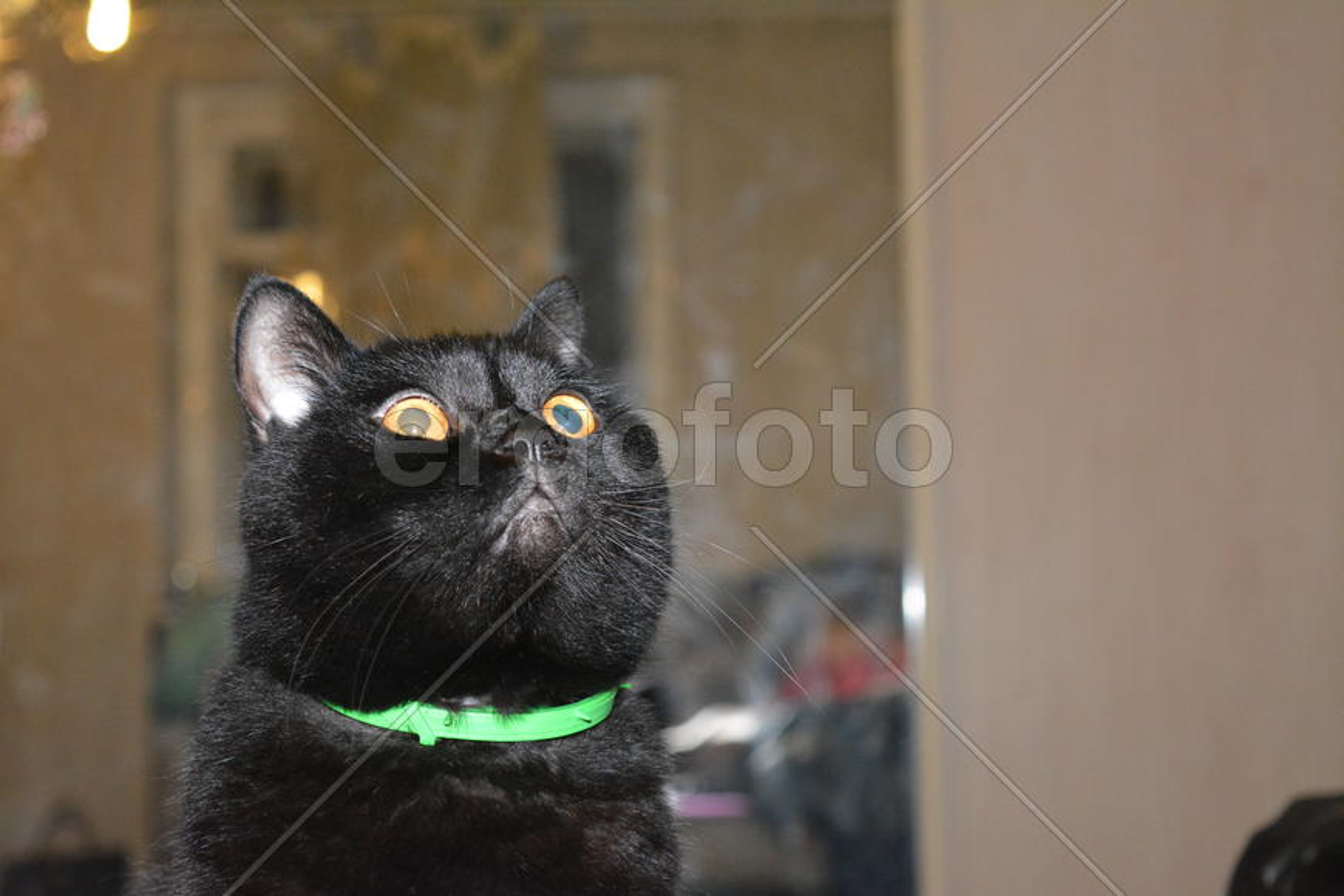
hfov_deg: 24.6
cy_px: 448
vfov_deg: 16.6
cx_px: 672
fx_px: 3080
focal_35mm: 82
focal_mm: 55
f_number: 5.6
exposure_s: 1/60
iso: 3200
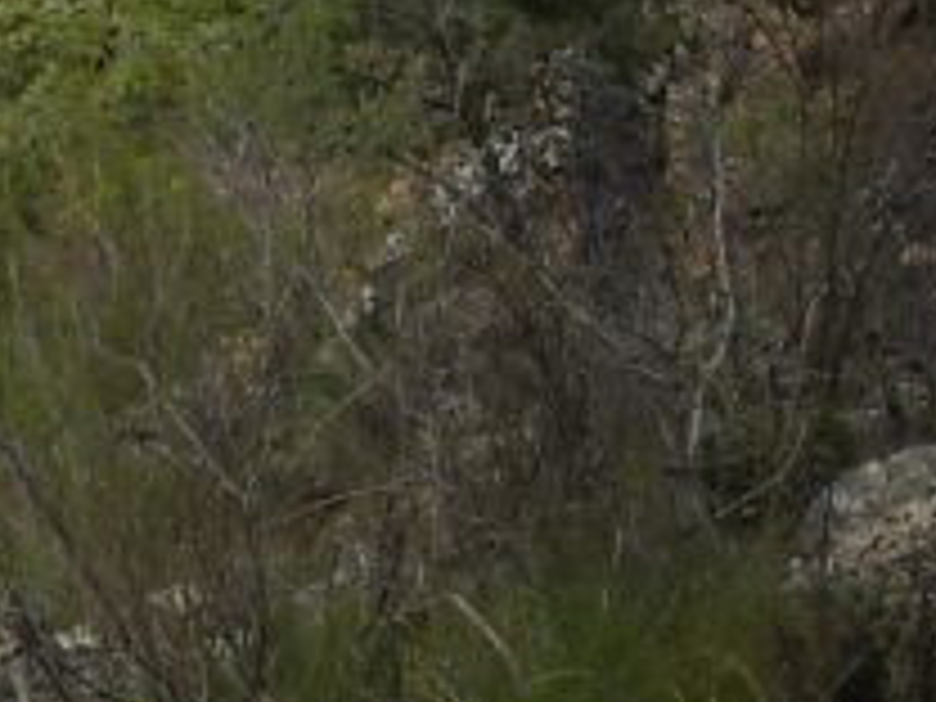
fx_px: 4651
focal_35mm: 172
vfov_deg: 8.6
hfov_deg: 10.1
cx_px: -1269
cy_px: -94
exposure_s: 1/384
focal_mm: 5.7
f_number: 2.8
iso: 64
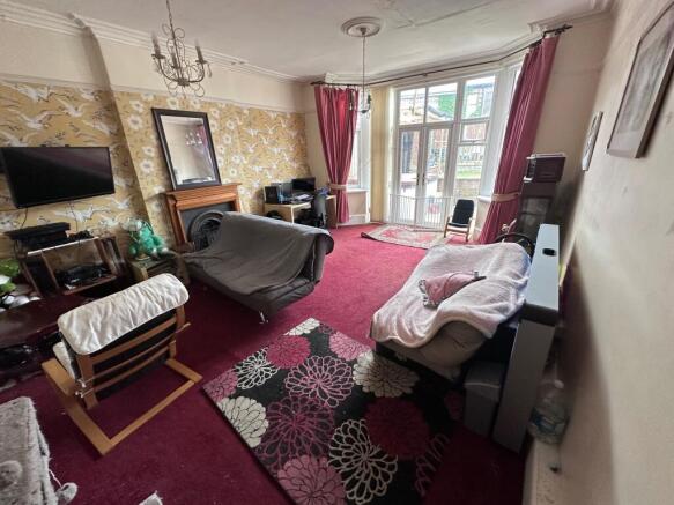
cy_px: 252
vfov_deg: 85.7
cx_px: 337
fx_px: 273
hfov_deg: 102.1
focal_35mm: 14
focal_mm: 2.22
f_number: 2.2
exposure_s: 1/99
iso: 200
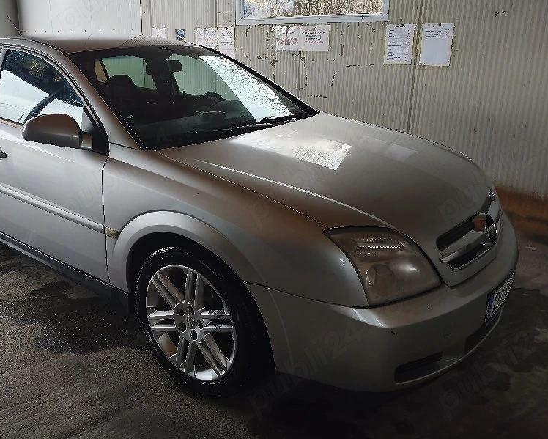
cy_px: 169
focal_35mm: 30
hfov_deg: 57.5
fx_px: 487
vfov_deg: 48.1
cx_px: 184
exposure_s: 1/100
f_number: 1.65
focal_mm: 6.14
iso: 80
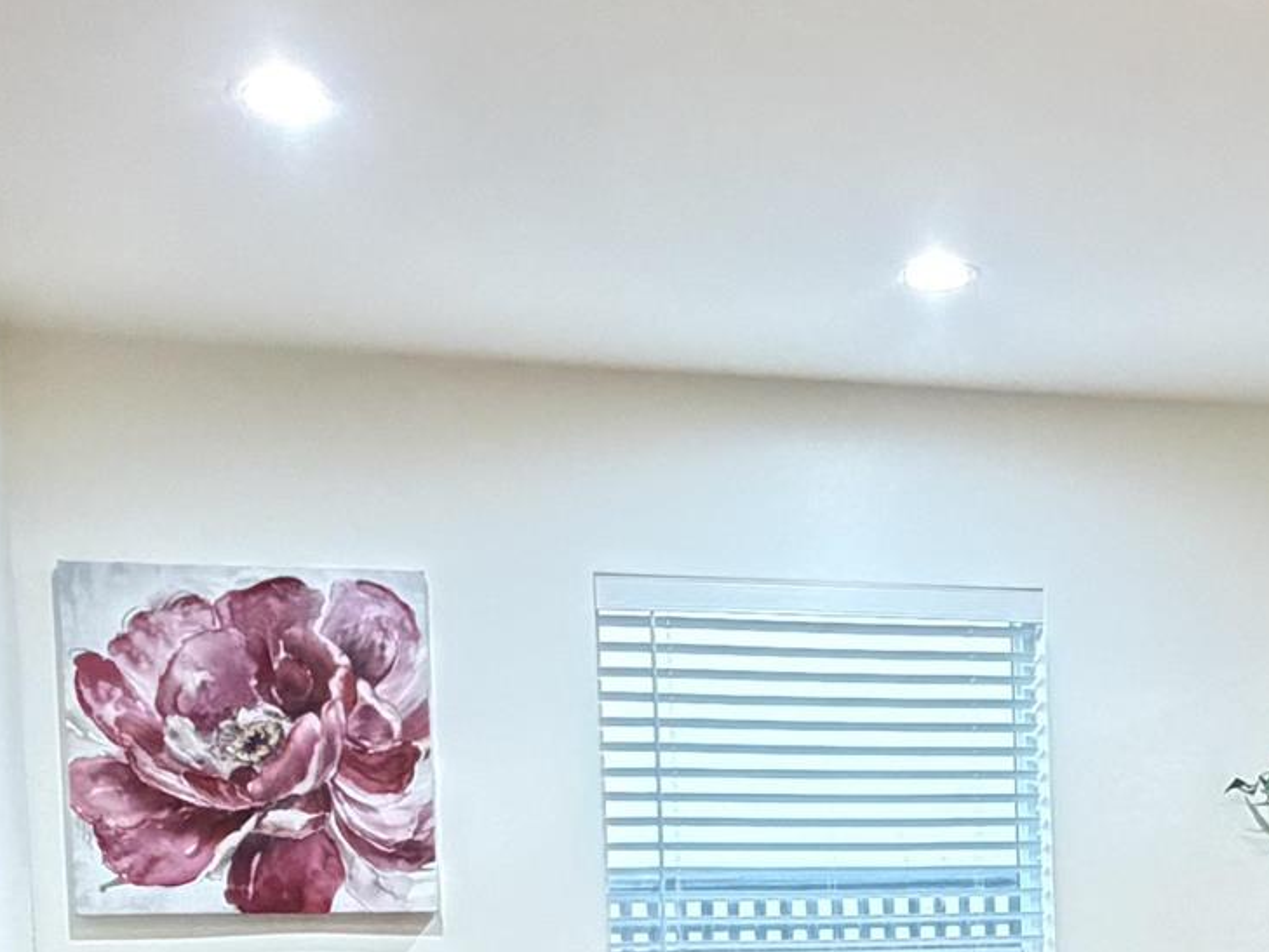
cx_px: 1015
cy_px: 1135
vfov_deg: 22.9
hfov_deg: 31.8
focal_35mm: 59
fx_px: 2163
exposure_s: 1/60
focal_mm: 2.22
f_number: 2.2
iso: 1250
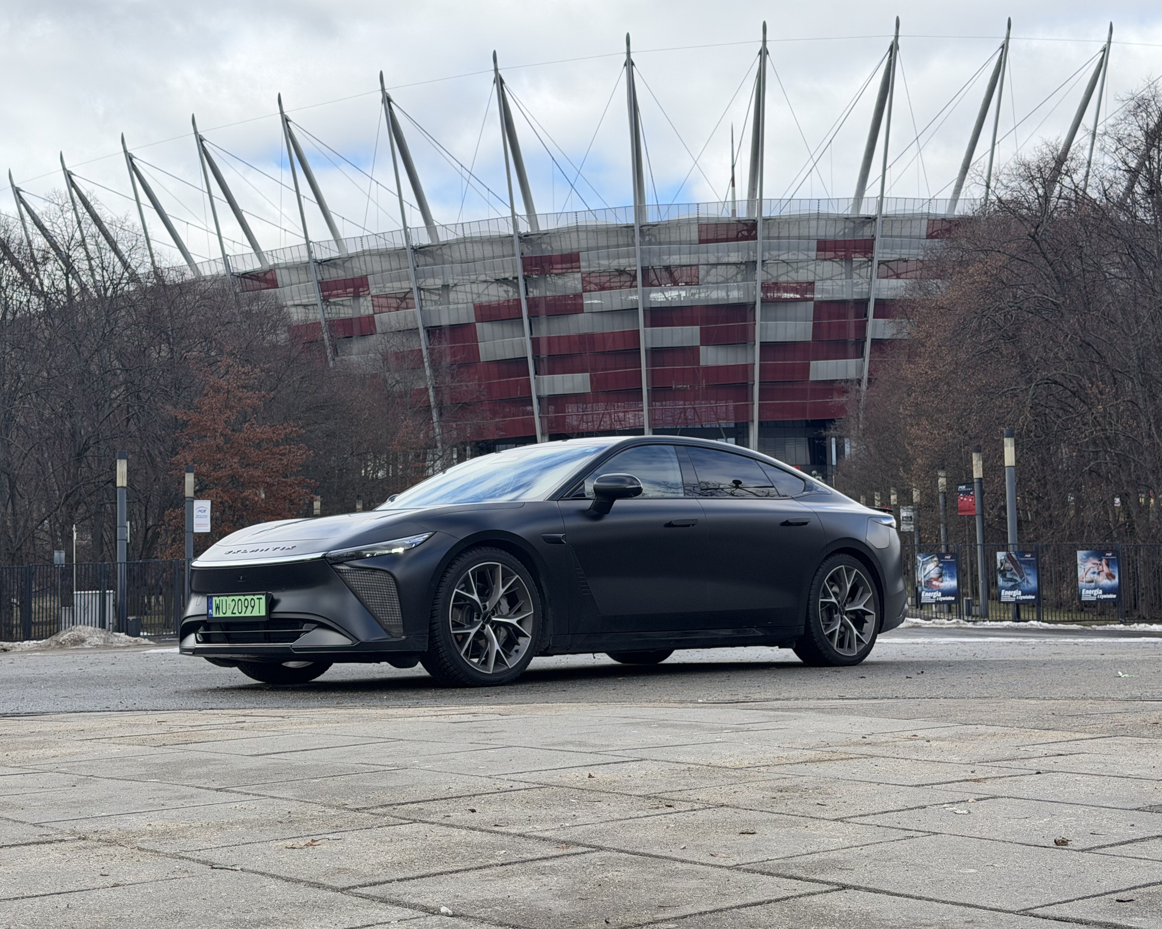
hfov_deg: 36.7
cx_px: 588
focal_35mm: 51
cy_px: 470
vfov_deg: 29.7
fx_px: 1754
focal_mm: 6.76
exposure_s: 1/1429
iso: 100
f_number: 1.78
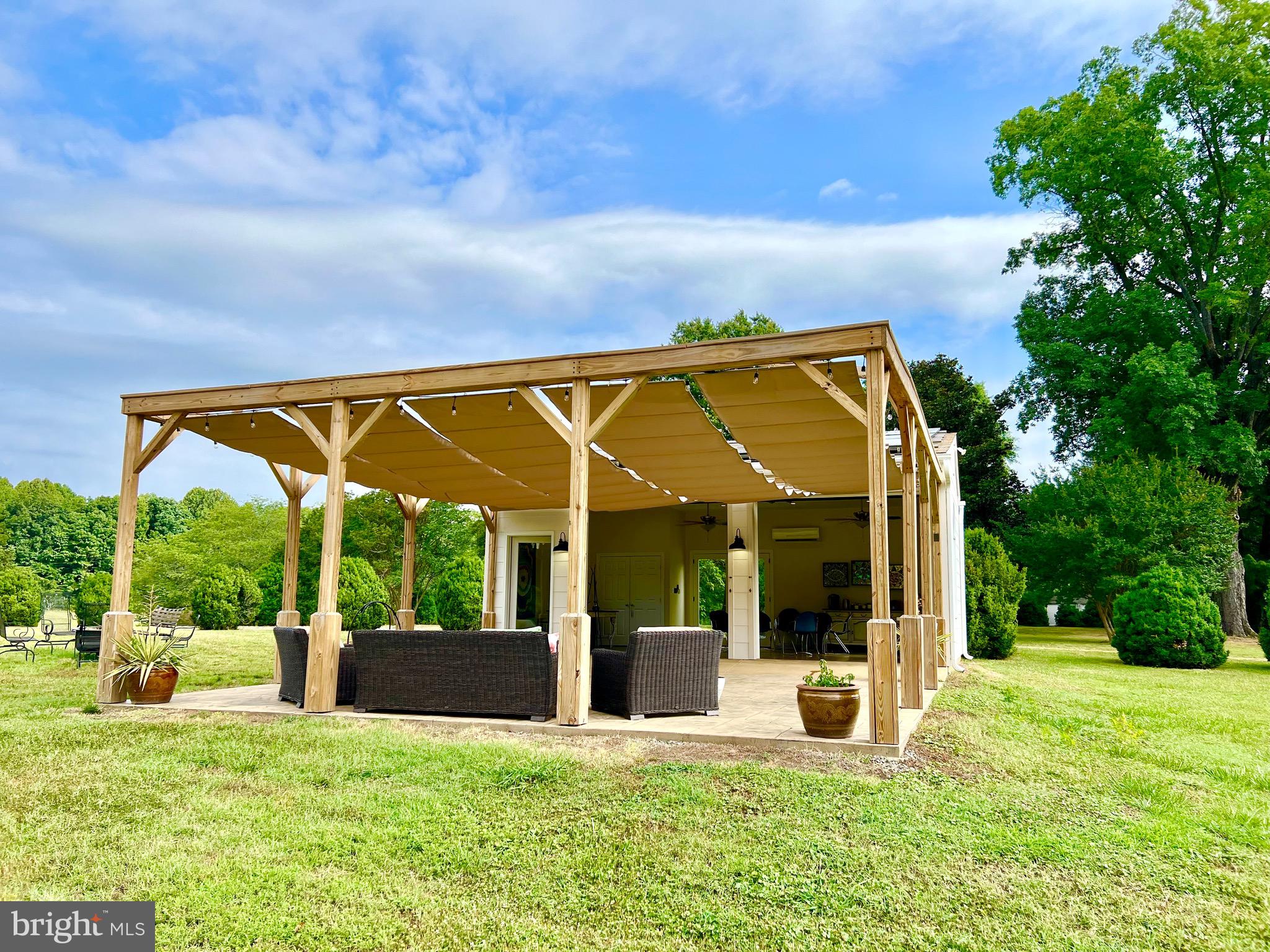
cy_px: 476
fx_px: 954
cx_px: 635
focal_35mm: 26
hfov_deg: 67.3
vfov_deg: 53.1
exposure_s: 1/3704
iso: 50
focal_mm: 5.7
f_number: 1.5
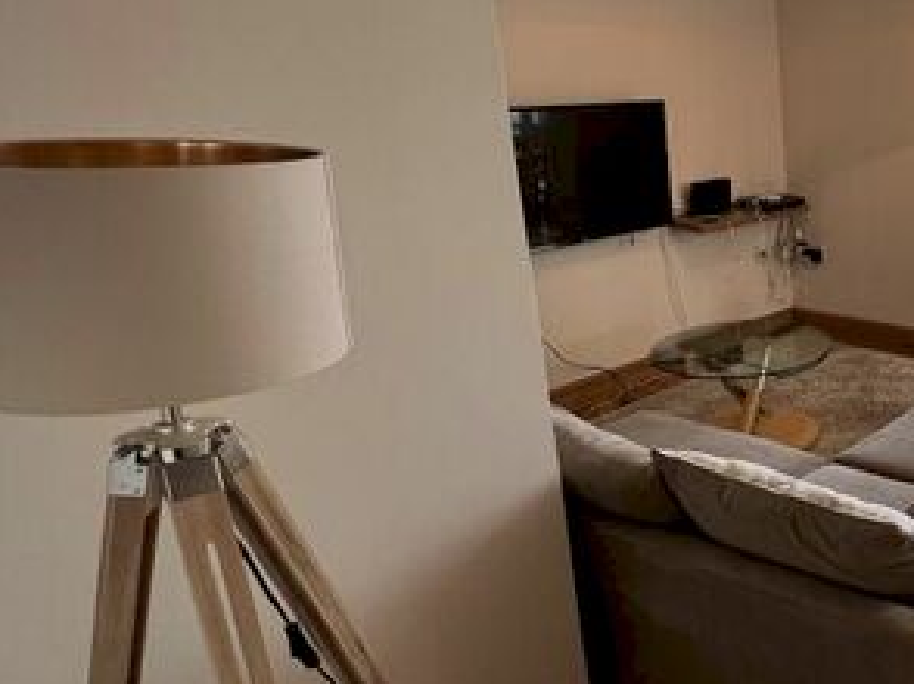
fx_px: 818
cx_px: 933
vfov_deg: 45.3
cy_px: 316
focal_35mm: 31
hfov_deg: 47.4
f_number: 1.8
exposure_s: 1/100
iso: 200
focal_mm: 1.57
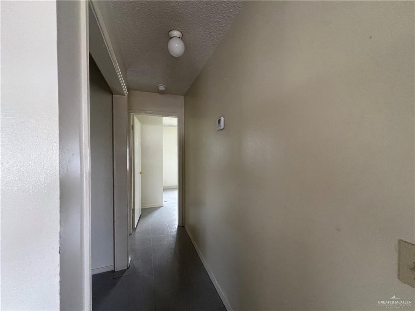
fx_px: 156
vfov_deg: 89.9
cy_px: 156
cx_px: 208
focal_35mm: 13
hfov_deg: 106.2
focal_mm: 1.57
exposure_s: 1/99
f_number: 1.8
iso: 160
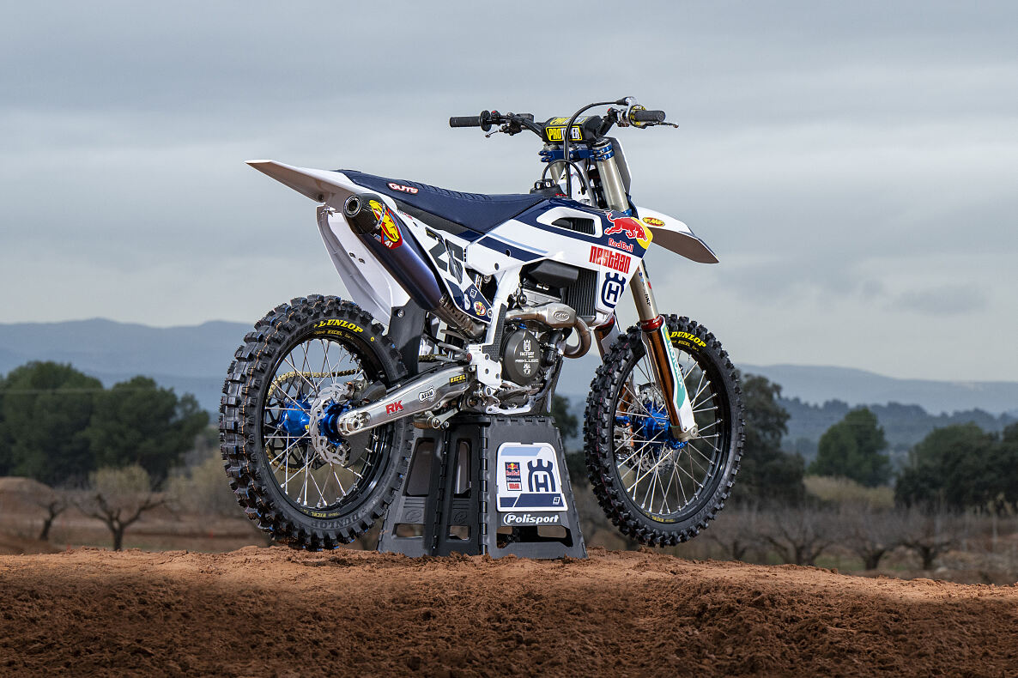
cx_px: 509
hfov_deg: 17.4
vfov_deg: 11.6
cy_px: 339
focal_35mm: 118
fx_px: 3336
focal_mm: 79
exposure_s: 1/800
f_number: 5.6
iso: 400
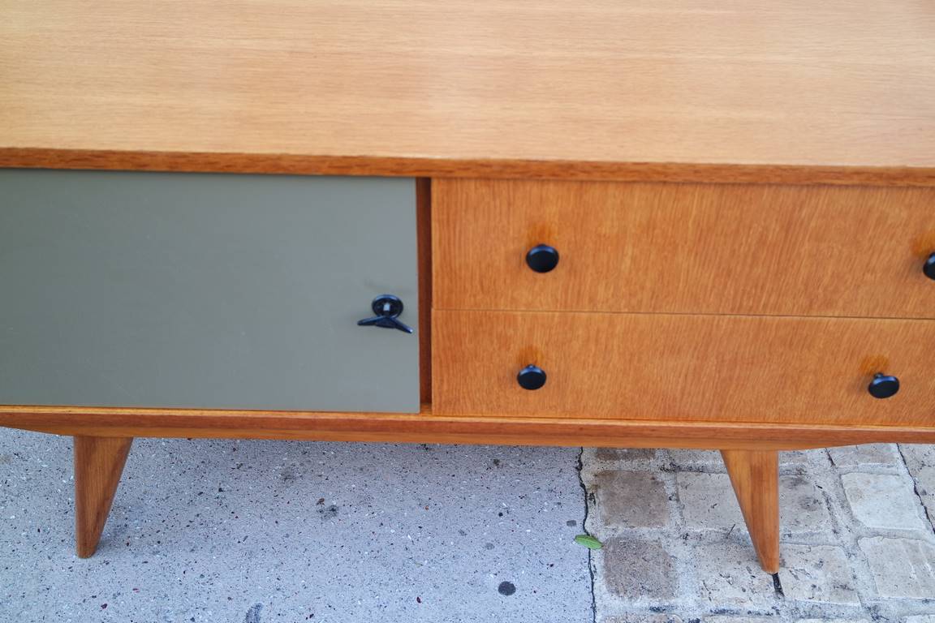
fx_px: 857
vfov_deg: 40.0
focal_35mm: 33
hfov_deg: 57.2
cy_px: 312
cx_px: 468
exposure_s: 1/60
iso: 200
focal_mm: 22
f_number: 3.5
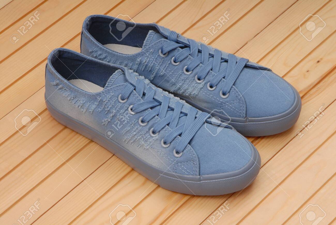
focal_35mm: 128
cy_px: 112
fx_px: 1191
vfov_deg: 10.8
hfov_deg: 16.1
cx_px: 168
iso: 250
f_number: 20
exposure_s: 1/250
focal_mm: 85
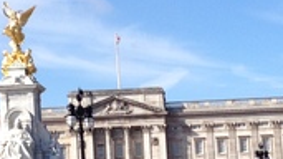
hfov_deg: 15.0
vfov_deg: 8.5
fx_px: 1073
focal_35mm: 143
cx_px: 167
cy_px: 113
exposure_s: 1/1905
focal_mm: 4.28
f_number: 2.4
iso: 50
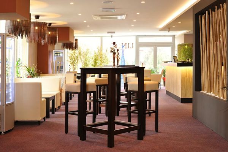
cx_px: 114
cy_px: 76
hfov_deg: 39.6
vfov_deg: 27.0
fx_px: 317
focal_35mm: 50
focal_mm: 50
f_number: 6.3
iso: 200
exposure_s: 1/3
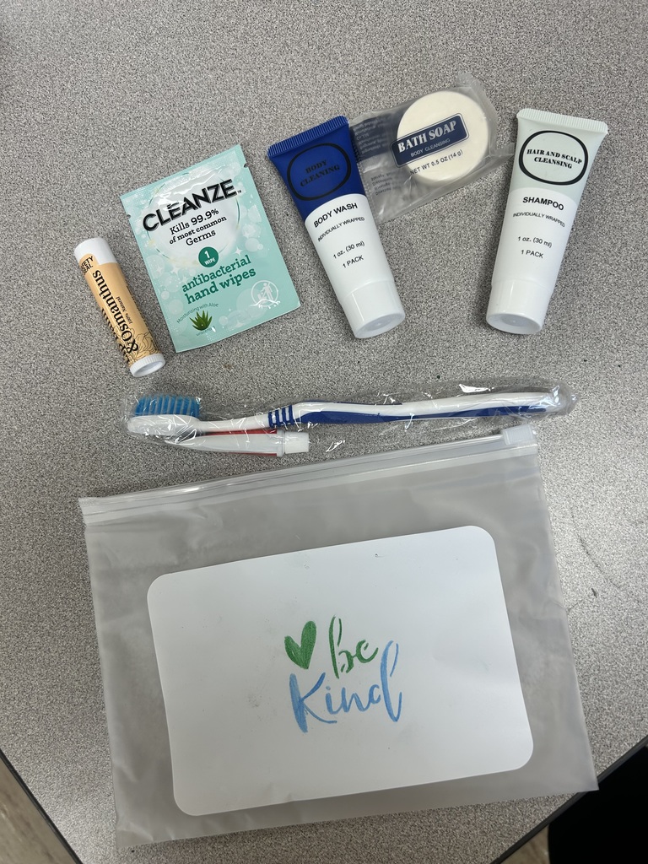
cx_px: 324
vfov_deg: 67.3
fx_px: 649
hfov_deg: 53.1
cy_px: 432
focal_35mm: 26
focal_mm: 5.7
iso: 40
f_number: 1.5
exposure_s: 1/120
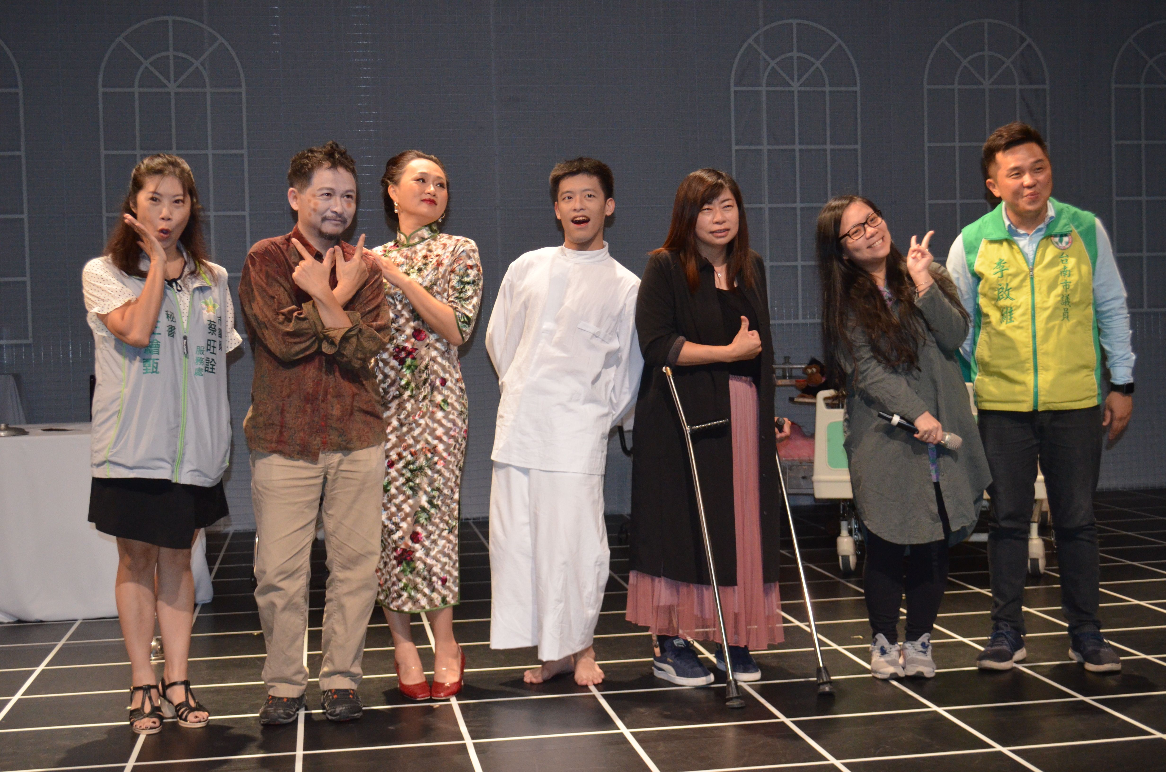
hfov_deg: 39.0
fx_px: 1648
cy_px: 386
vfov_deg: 26.4
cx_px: 583
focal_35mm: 51
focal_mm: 34
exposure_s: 1/60
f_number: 5
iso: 2000
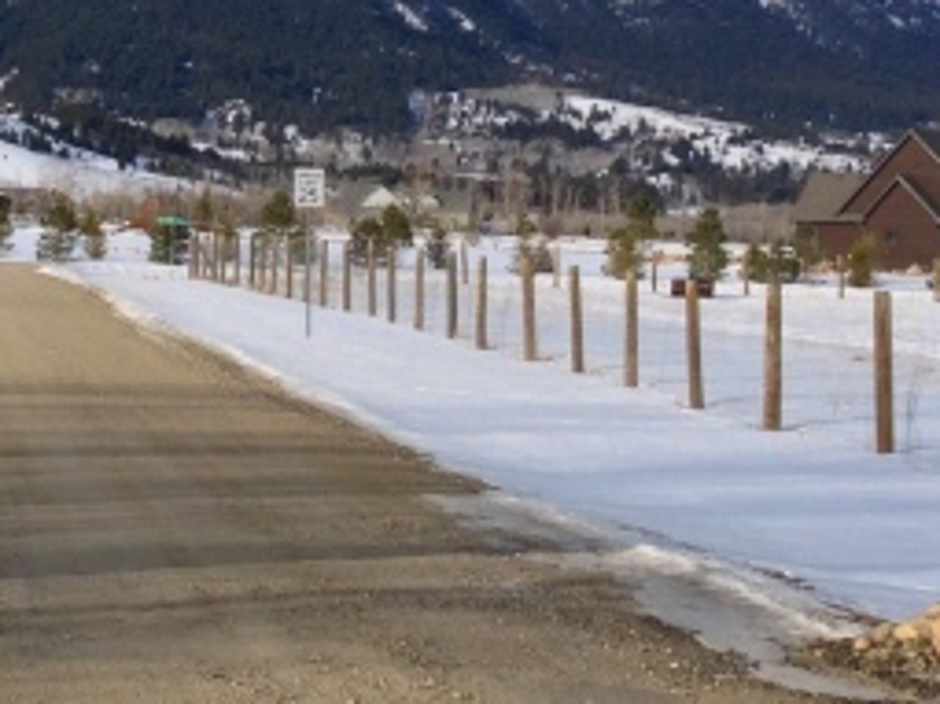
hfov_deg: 17.3
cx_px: 107
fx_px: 3040
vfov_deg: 12.9
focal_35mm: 112
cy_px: -92
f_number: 2.4
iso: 50
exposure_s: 1/1232
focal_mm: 4.12
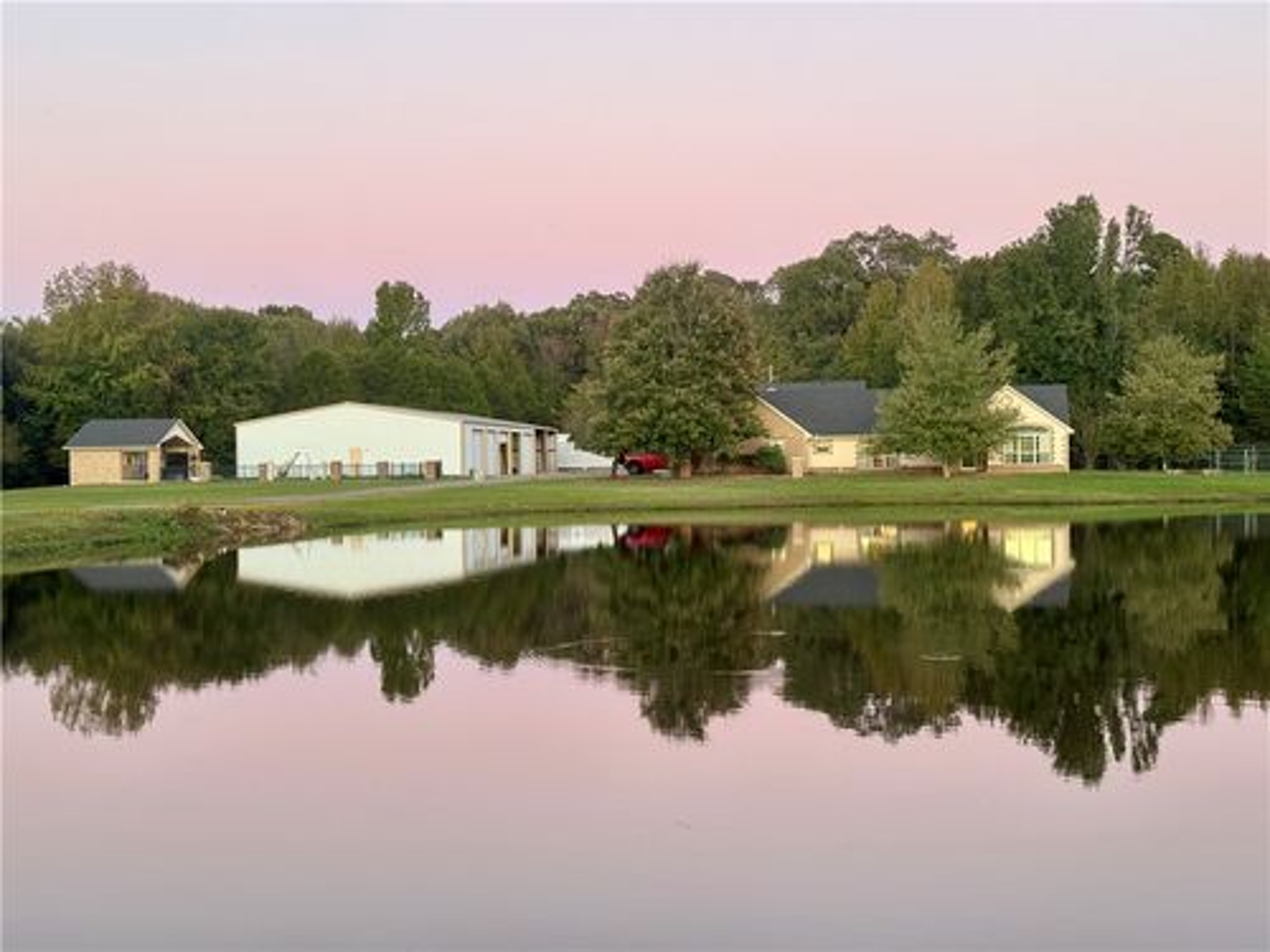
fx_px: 1761
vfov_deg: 30.3
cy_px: 476
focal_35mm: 48
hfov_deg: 39.7
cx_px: 635
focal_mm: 6.76
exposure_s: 1/63
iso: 100
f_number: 1.78
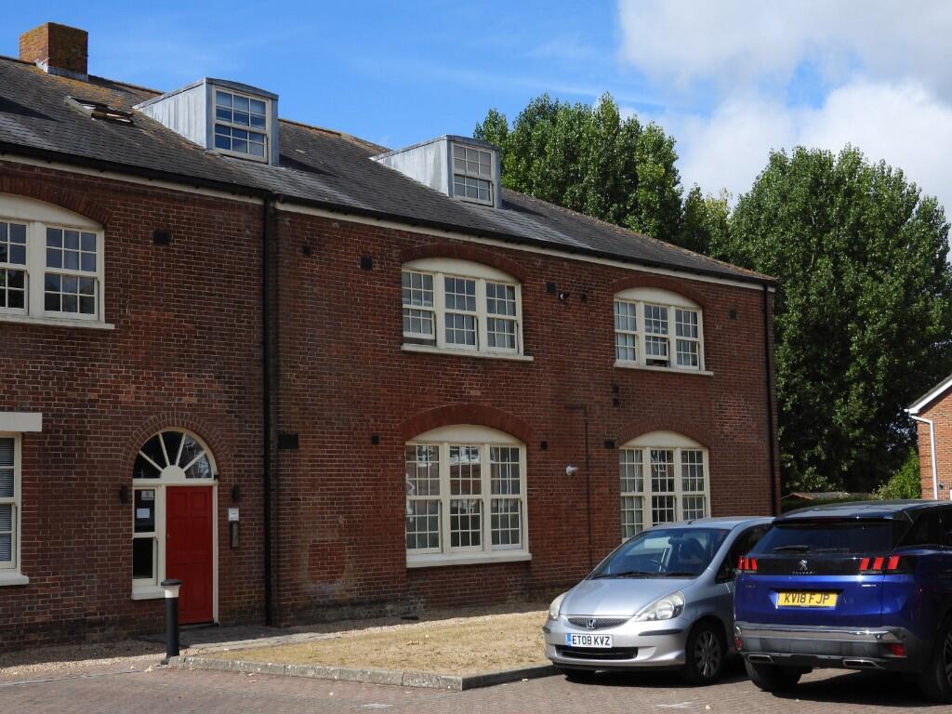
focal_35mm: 50
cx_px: 476
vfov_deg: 29.1
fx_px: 1375
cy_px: 357
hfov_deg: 38.2
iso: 100
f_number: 3.5
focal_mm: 8.9
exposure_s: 1/1250
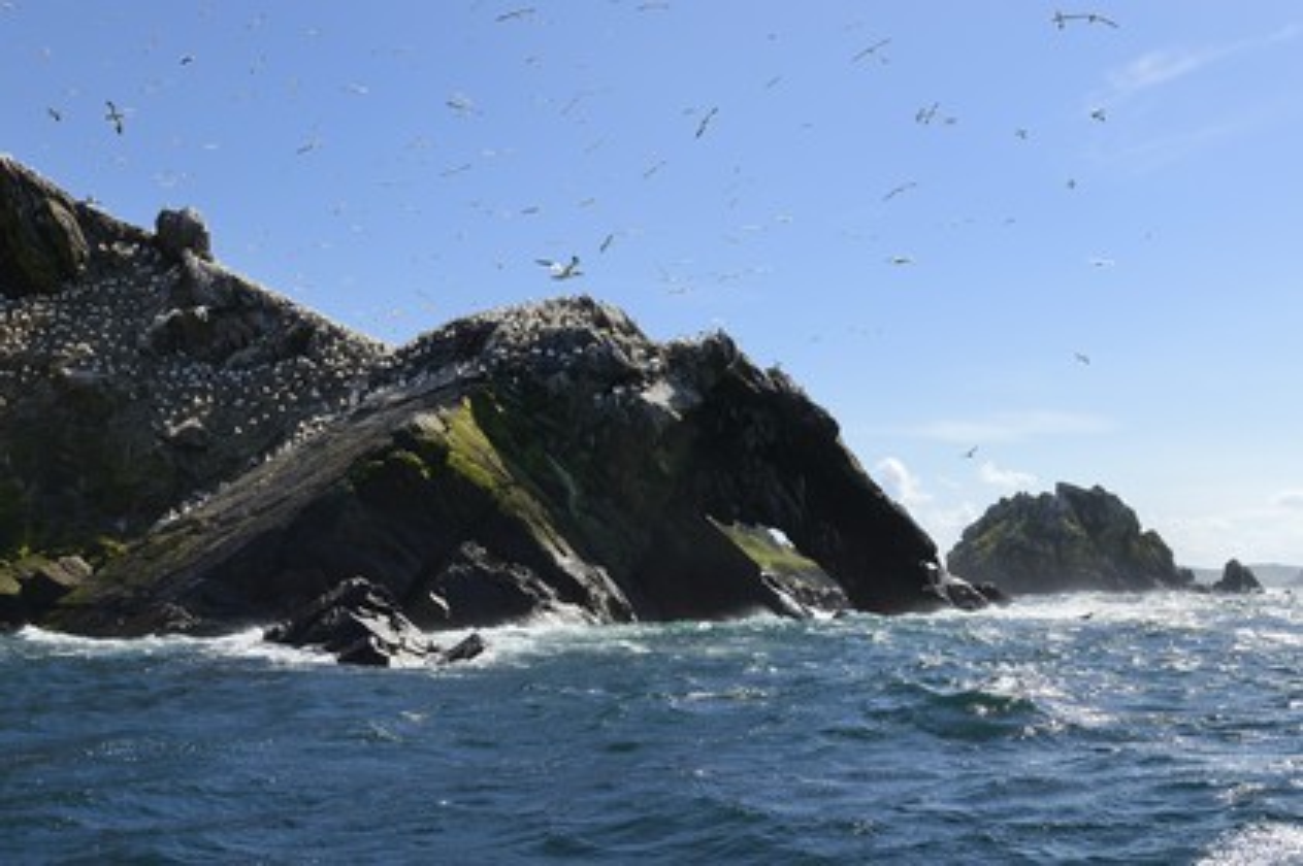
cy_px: 433
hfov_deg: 44.5
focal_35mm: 44
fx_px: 1591
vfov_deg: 30.5
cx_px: 652
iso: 400
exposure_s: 1/1600
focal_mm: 44
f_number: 8
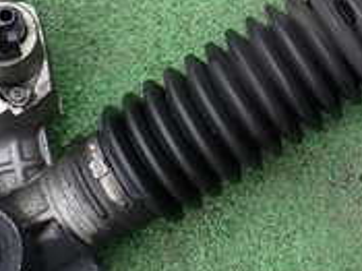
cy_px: -17
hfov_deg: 18.6
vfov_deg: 14.1
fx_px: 1076
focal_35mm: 103
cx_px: 354
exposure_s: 1/250
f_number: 3.2
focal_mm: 5.4
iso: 100
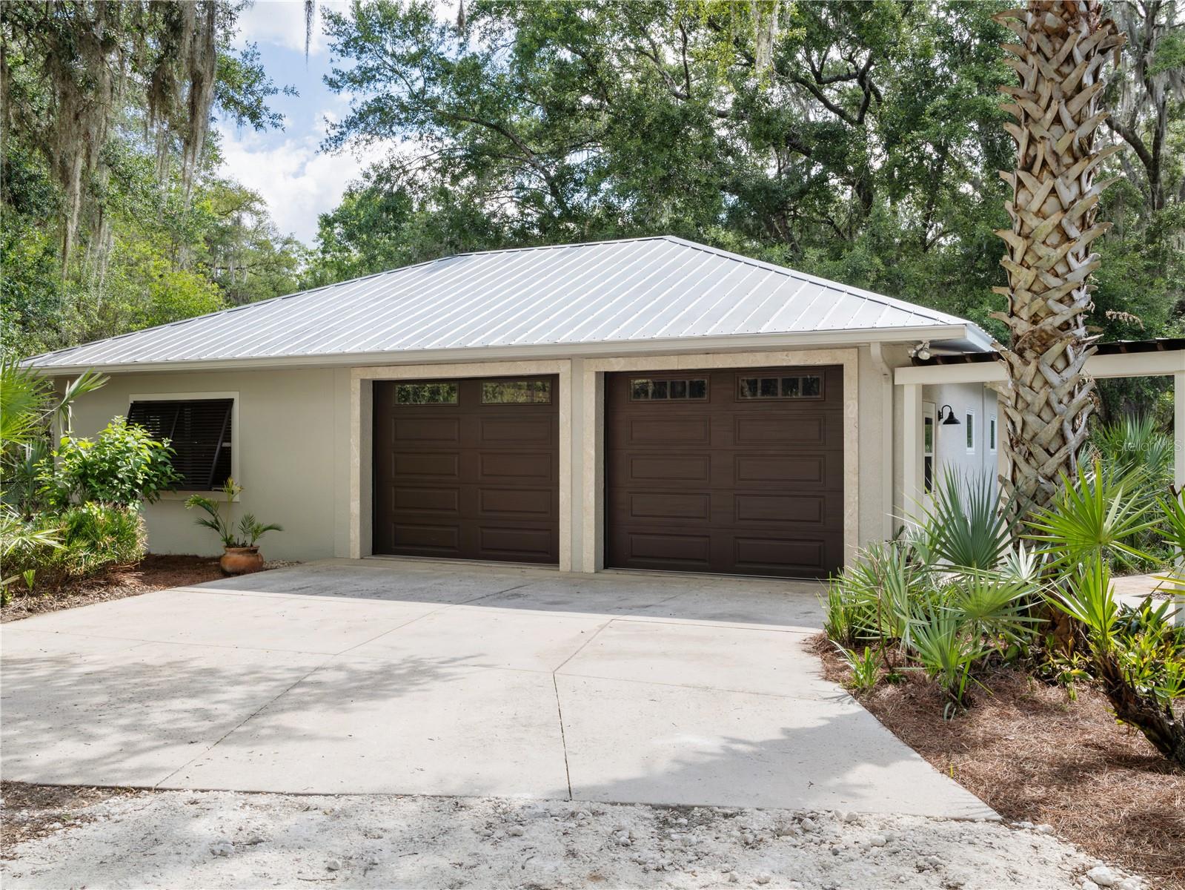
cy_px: 445
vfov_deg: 44.2
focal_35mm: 32
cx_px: 592
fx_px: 1096
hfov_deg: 56.8
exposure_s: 1/100
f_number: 10
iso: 100
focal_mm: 16
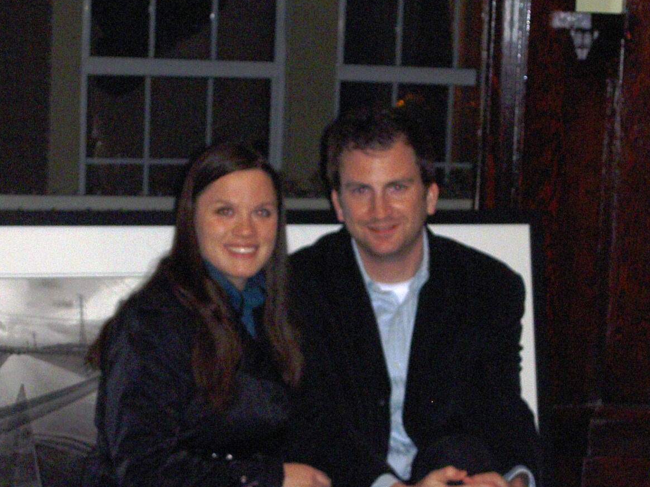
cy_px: 372
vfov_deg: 11.0
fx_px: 2534
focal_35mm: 135
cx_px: 302
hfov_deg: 14.6
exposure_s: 1/80
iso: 100
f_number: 4.1
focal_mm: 17.4
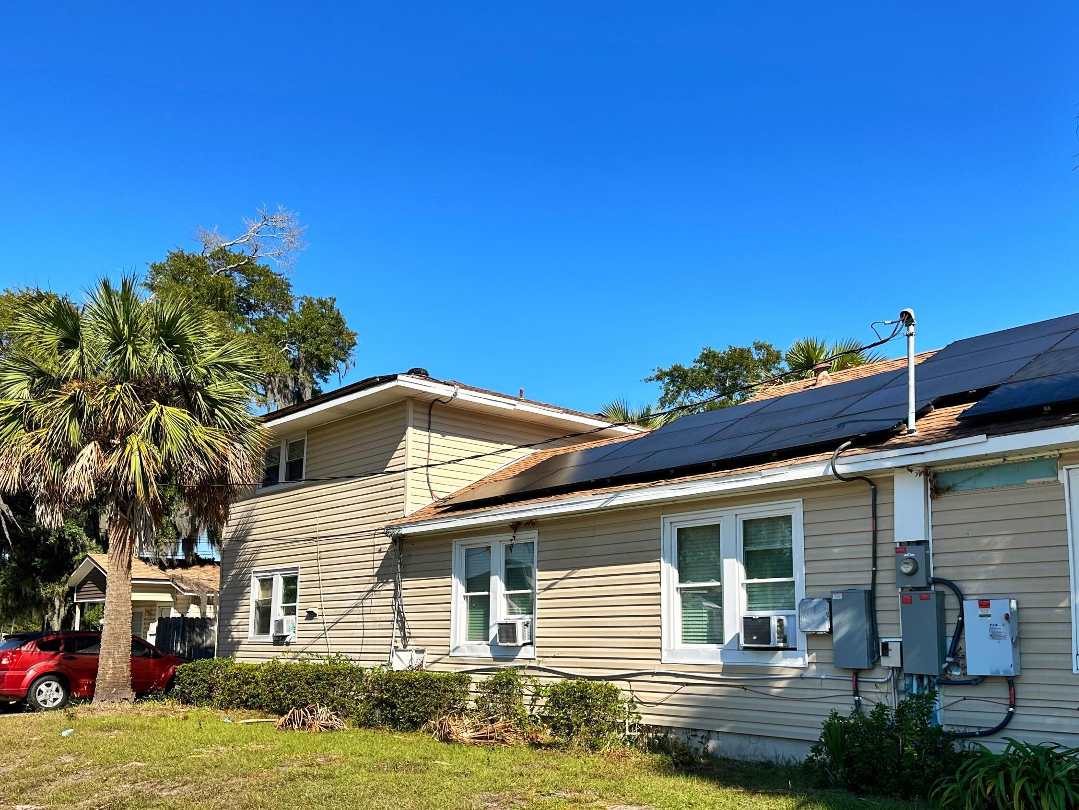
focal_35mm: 32
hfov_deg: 56.8
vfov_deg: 43.8
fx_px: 998
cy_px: 510
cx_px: 575
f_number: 1.78
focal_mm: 6.86
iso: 80
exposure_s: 1/4545
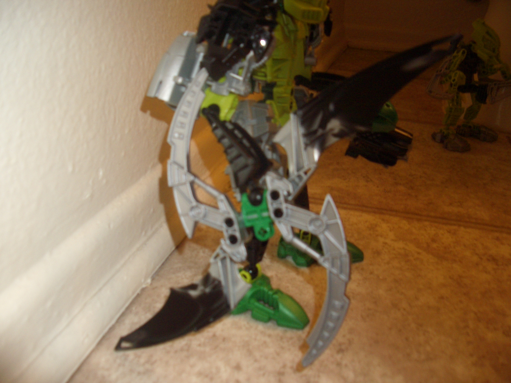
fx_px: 517
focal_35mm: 35
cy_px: 192
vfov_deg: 40.7
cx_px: 256
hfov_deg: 52.6
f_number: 2.6
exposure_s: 1/60
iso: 100
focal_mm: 5.8
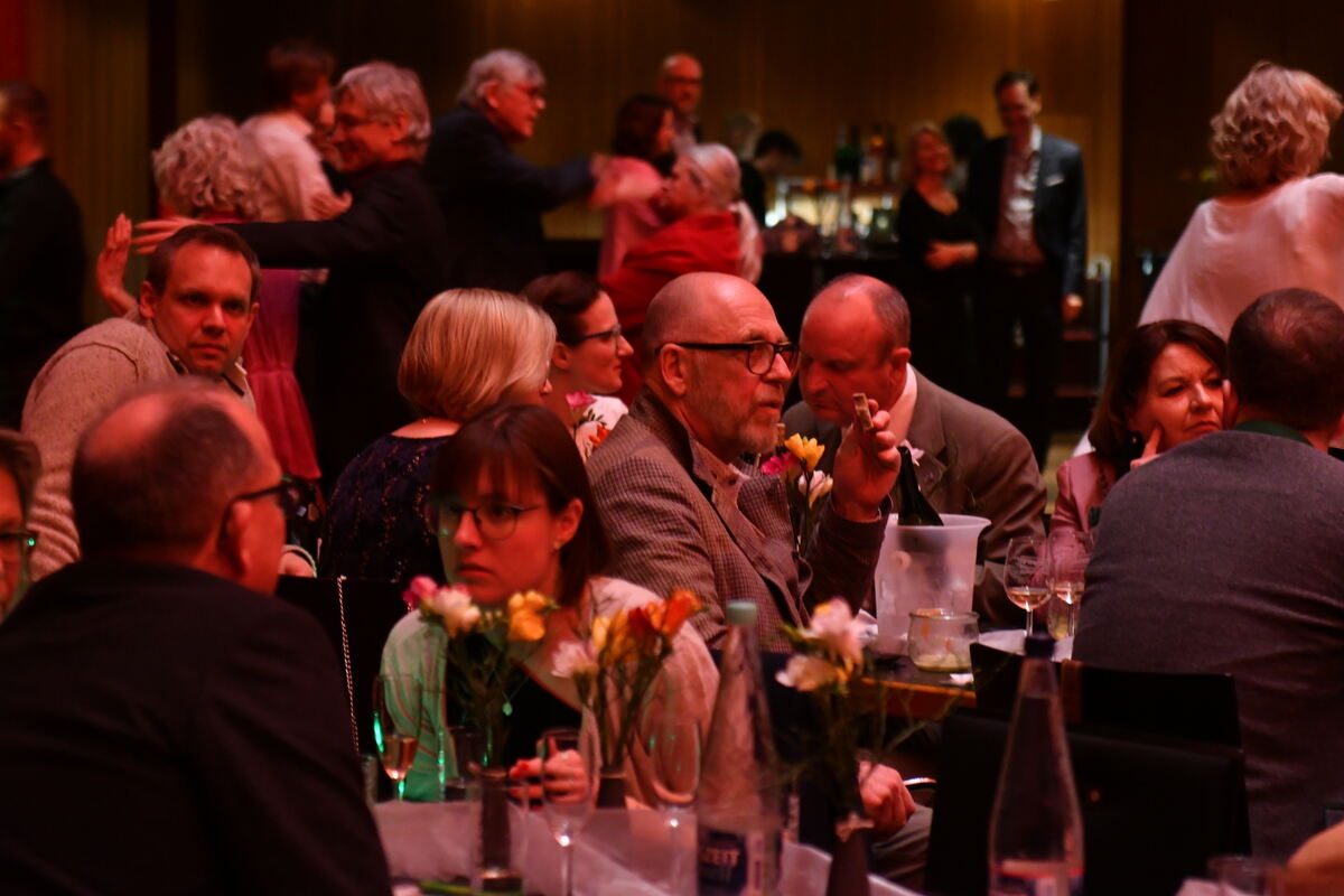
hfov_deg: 19.5
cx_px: 672
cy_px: 448
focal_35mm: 105
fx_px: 3920
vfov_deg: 13.0
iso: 2500
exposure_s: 1/40
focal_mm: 70
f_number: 2.8
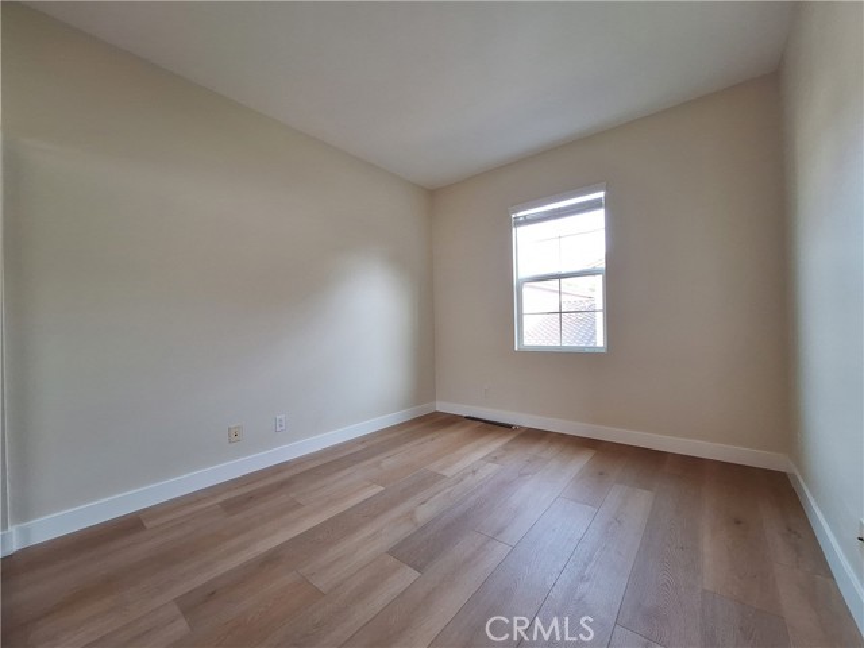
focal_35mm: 13
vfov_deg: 89.9
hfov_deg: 106.2
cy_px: 324
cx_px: 432
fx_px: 324
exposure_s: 1/40
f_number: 2.2
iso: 100
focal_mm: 1.74
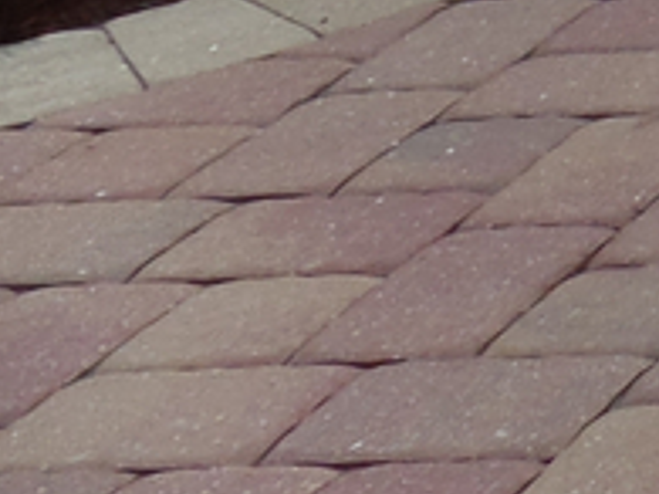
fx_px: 3234
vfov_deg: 7.6
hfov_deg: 8.2
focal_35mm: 170
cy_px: -1022
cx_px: 2416
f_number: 3.5
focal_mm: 4.1
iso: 80
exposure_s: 1/1500
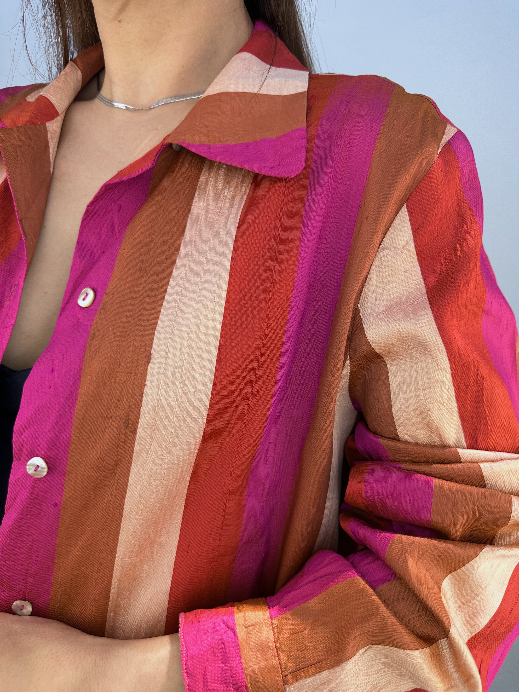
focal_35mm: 24
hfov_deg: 56.8
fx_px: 480
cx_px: 260
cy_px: 346
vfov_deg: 71.6
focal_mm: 6.86
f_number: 1.78
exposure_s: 1/247
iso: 80
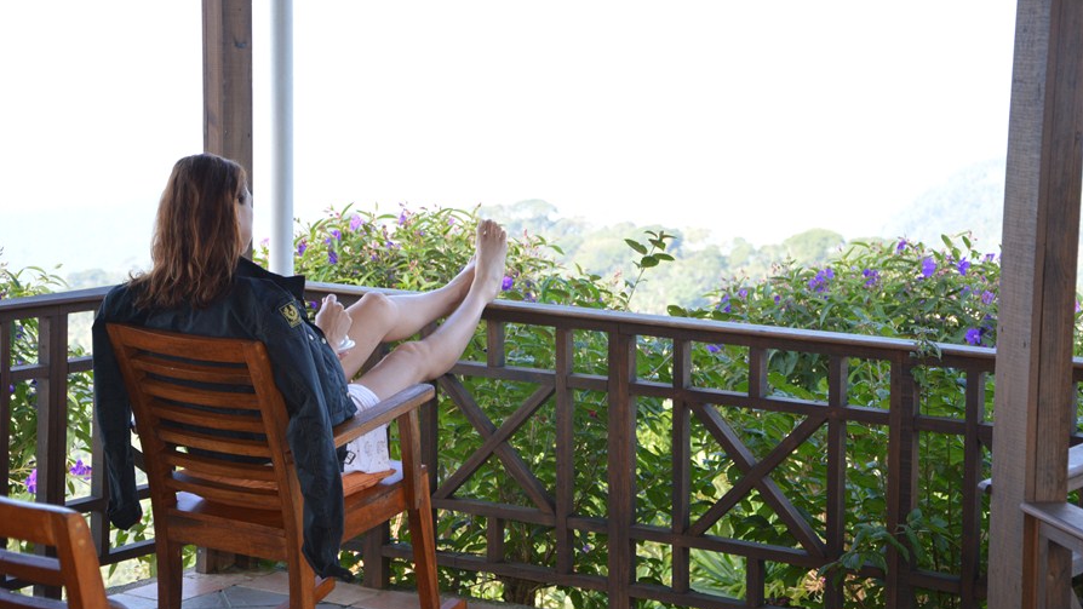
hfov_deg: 26.8
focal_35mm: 79
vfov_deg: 15.3
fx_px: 2269
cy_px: 289
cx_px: 544
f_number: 5
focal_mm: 50
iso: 250
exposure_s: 1/125
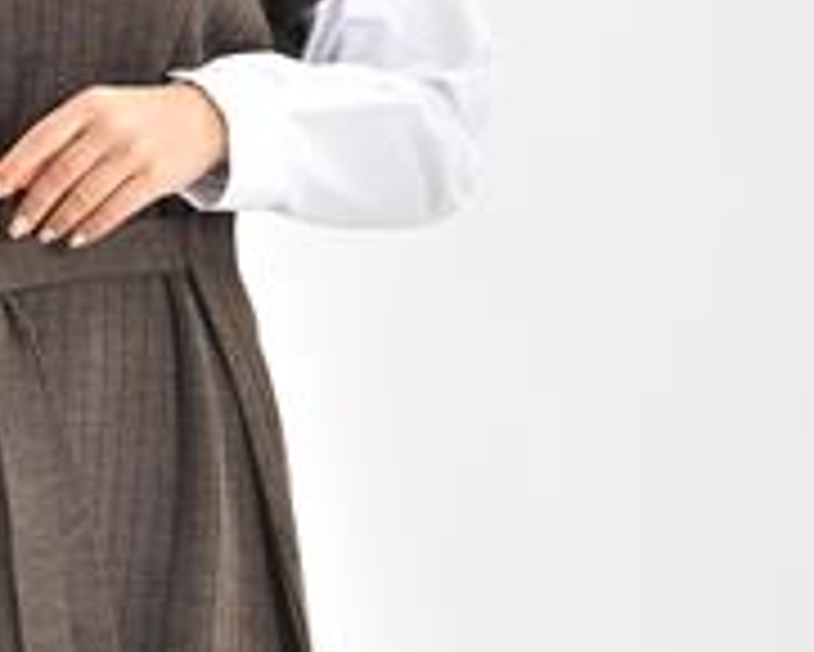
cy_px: 304
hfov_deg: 5.6
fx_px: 8244
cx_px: -22
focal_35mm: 342
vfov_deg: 4.5
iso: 100
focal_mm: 116
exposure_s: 1/160
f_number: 6.3
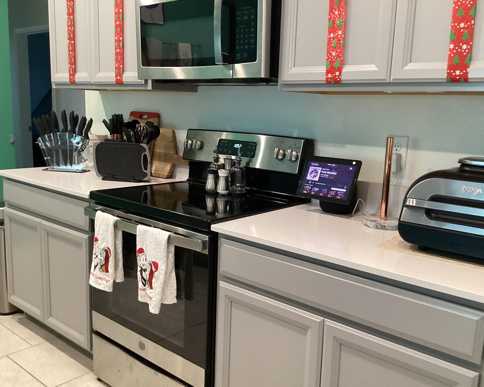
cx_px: 252
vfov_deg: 44.6
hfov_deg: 54.2
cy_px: 196
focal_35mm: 33
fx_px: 473
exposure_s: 1/40
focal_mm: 3.3
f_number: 2.4
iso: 250
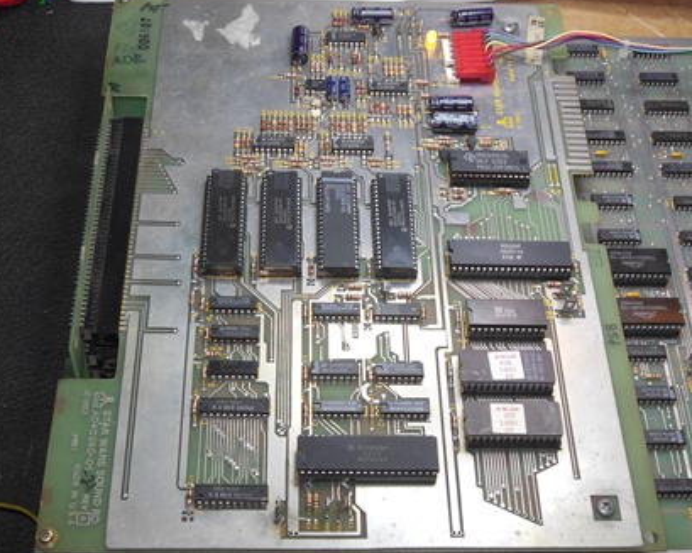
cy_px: 272
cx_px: 369
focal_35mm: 46
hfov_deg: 40.3
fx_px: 942
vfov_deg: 32.7
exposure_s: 1/30
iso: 125
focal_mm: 7.7
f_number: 3.8
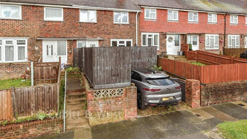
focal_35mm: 23
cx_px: 121
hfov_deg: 78.7
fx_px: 151
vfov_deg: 49.2
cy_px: 55
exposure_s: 1/200
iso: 200
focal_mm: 14
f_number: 8
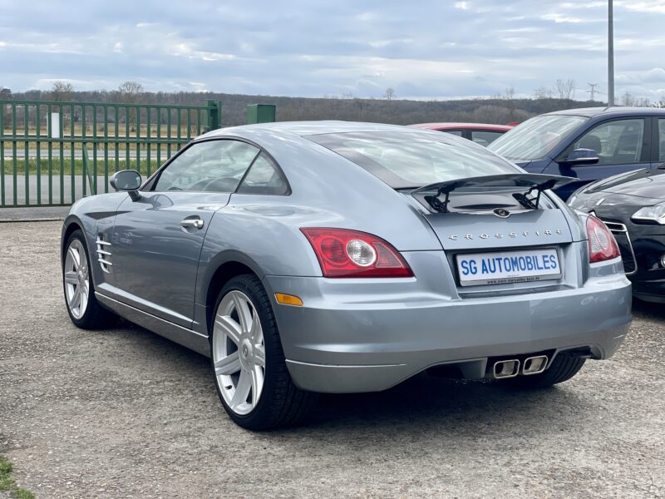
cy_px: 250
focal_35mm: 52
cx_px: 332
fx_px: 999
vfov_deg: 28.0
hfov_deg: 36.8
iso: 32
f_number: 2
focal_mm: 6
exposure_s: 1/1261
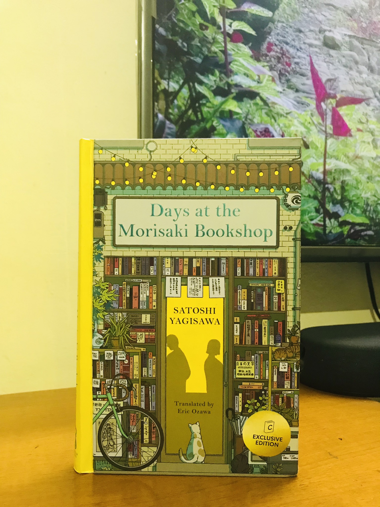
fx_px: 410
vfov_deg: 63.4
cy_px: 254
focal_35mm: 28
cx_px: 190
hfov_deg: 49.7
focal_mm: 3.99
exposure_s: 1/9
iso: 100
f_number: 1.8
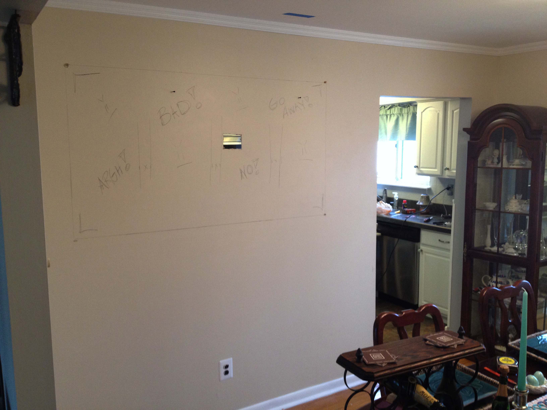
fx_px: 553
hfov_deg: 52.6
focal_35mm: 35
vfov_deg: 40.7
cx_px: 274
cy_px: 205
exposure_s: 1/20
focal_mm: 4.28
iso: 160
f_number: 2.4
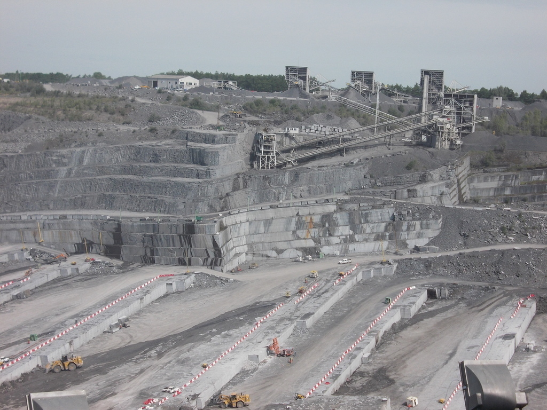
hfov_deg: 27.4
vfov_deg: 20.7
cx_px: 274
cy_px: 205
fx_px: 1122
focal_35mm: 71
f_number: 8.6
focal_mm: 10
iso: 80
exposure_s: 1/125
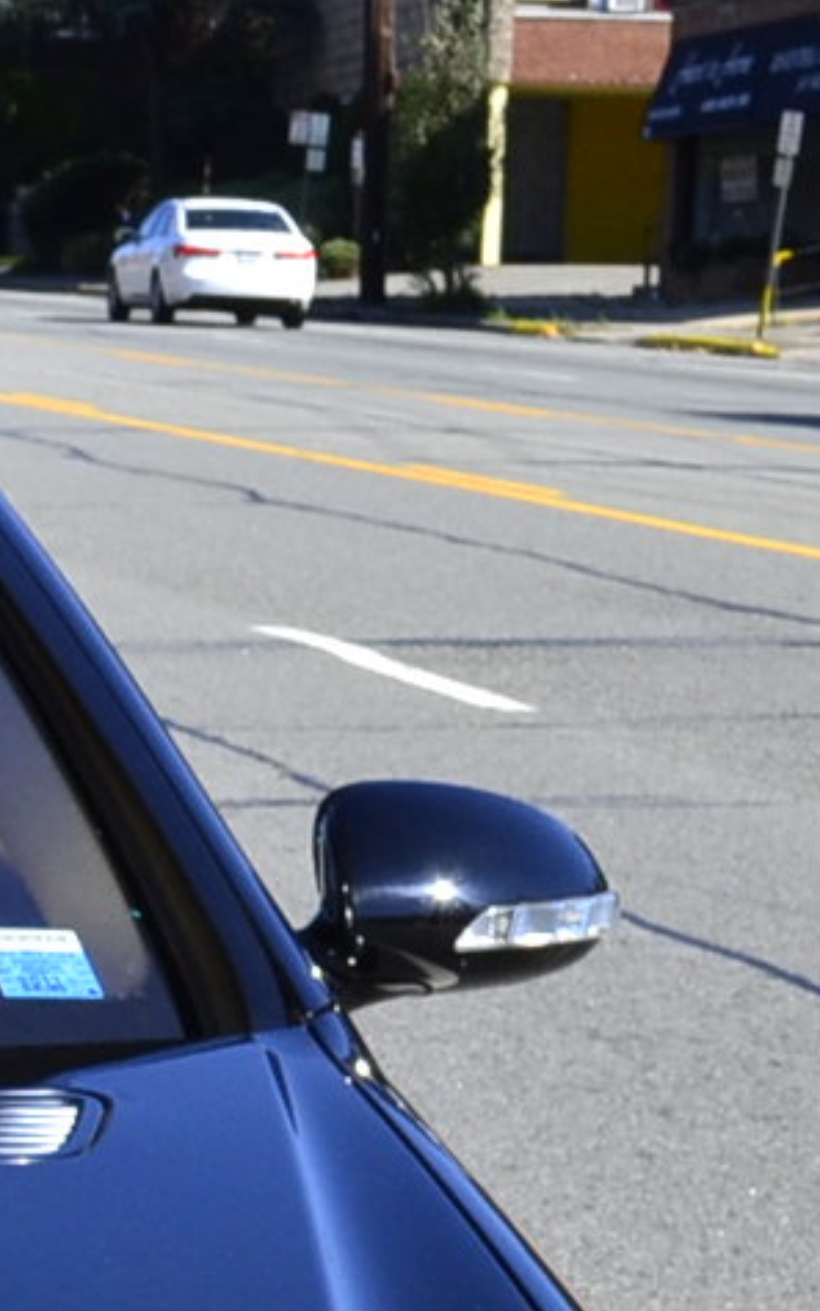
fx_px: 6363
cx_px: -823
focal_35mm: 178
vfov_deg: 11.3
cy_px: 2026
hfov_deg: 7.1
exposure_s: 1/320
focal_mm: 24
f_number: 10
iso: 400
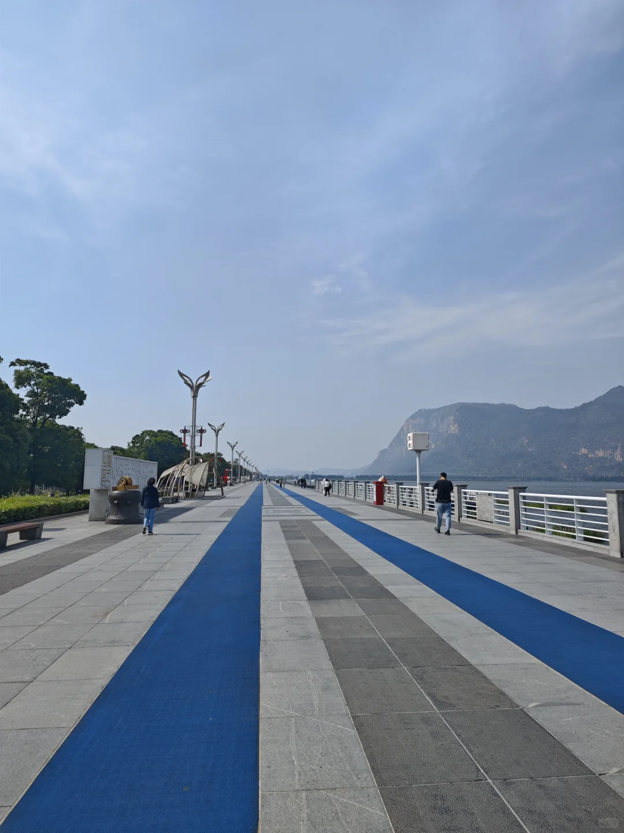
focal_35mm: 23
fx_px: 553
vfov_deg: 73.9
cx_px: 312
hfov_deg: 58.9
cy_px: 416
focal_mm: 8.72
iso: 64
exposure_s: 1/2000
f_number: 2
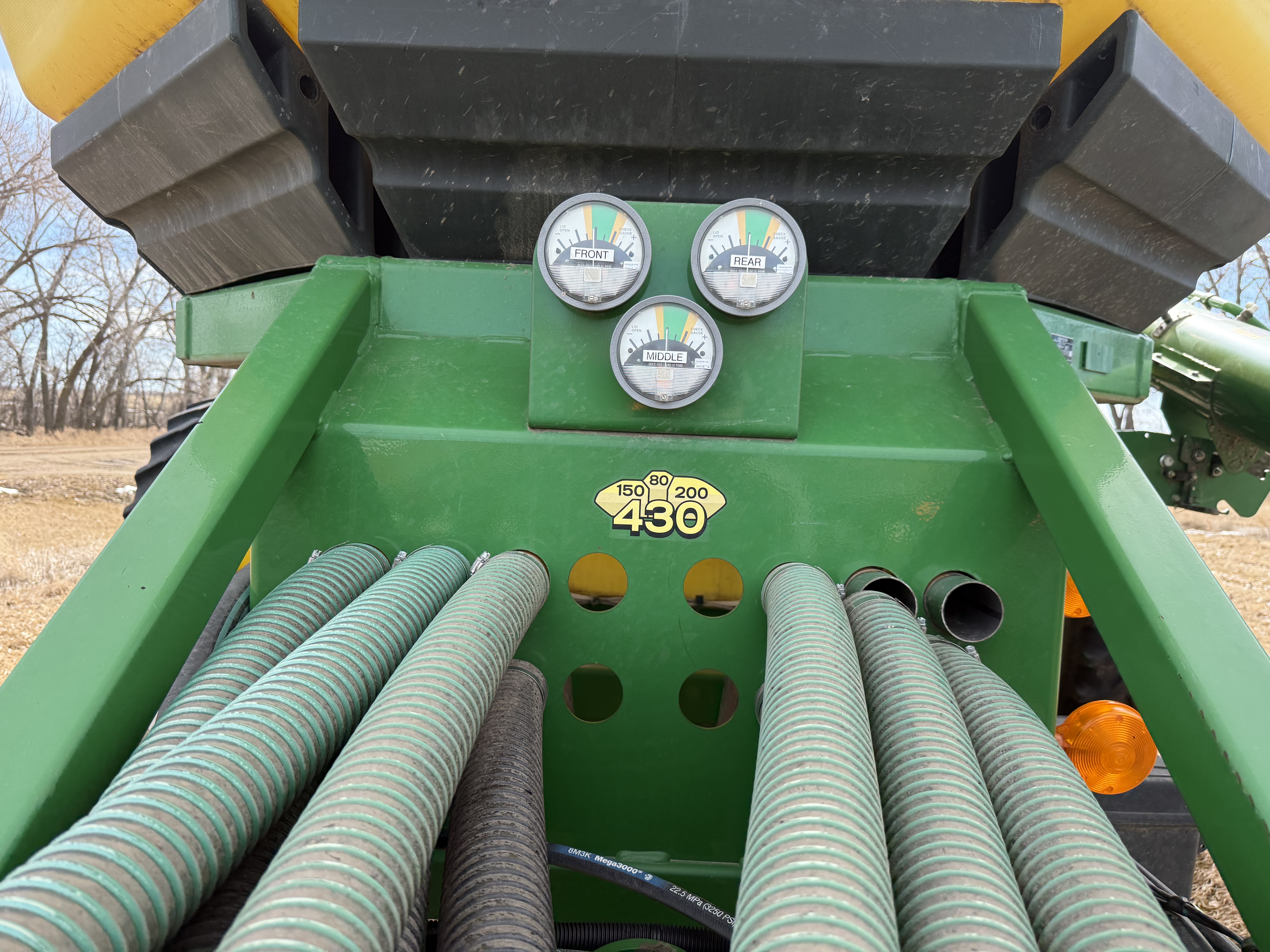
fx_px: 881
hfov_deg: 71.6
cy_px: 476
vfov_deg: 56.8
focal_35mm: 24
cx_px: 635
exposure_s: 1/1437
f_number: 1.78
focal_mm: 6.76
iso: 100
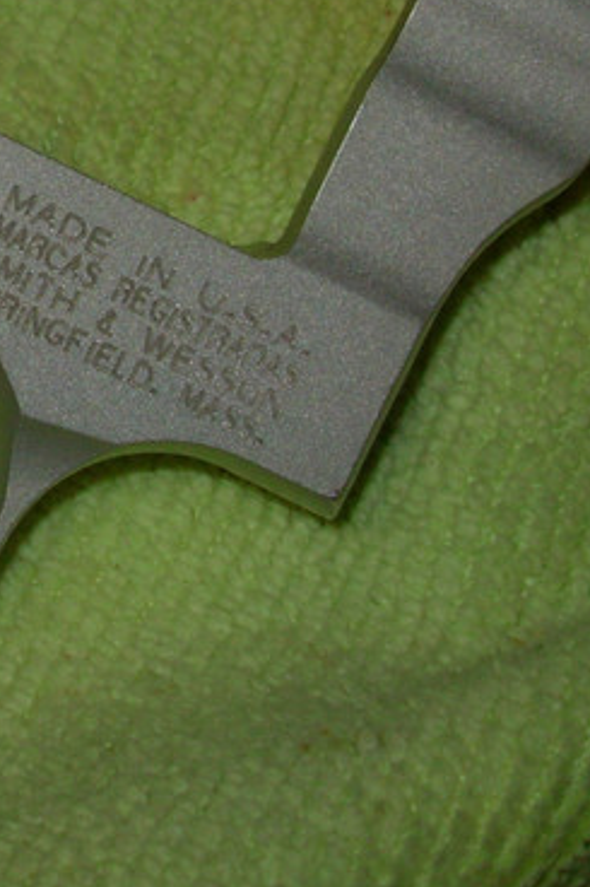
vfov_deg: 11.7
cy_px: 43
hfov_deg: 7.7
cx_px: -237
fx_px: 4306
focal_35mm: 175
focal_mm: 9.5
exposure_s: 1/38.1
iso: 50
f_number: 3.3
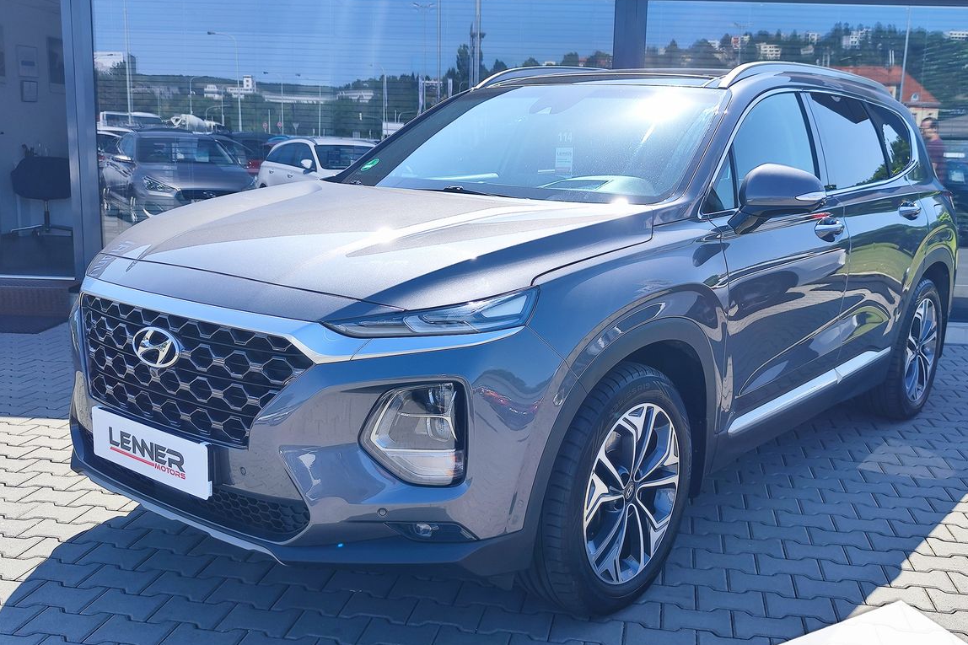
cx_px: 504
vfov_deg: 51.2
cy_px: 347
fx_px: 672
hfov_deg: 71.5
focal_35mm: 25
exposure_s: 1/455
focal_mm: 7.01
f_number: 1.69
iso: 50
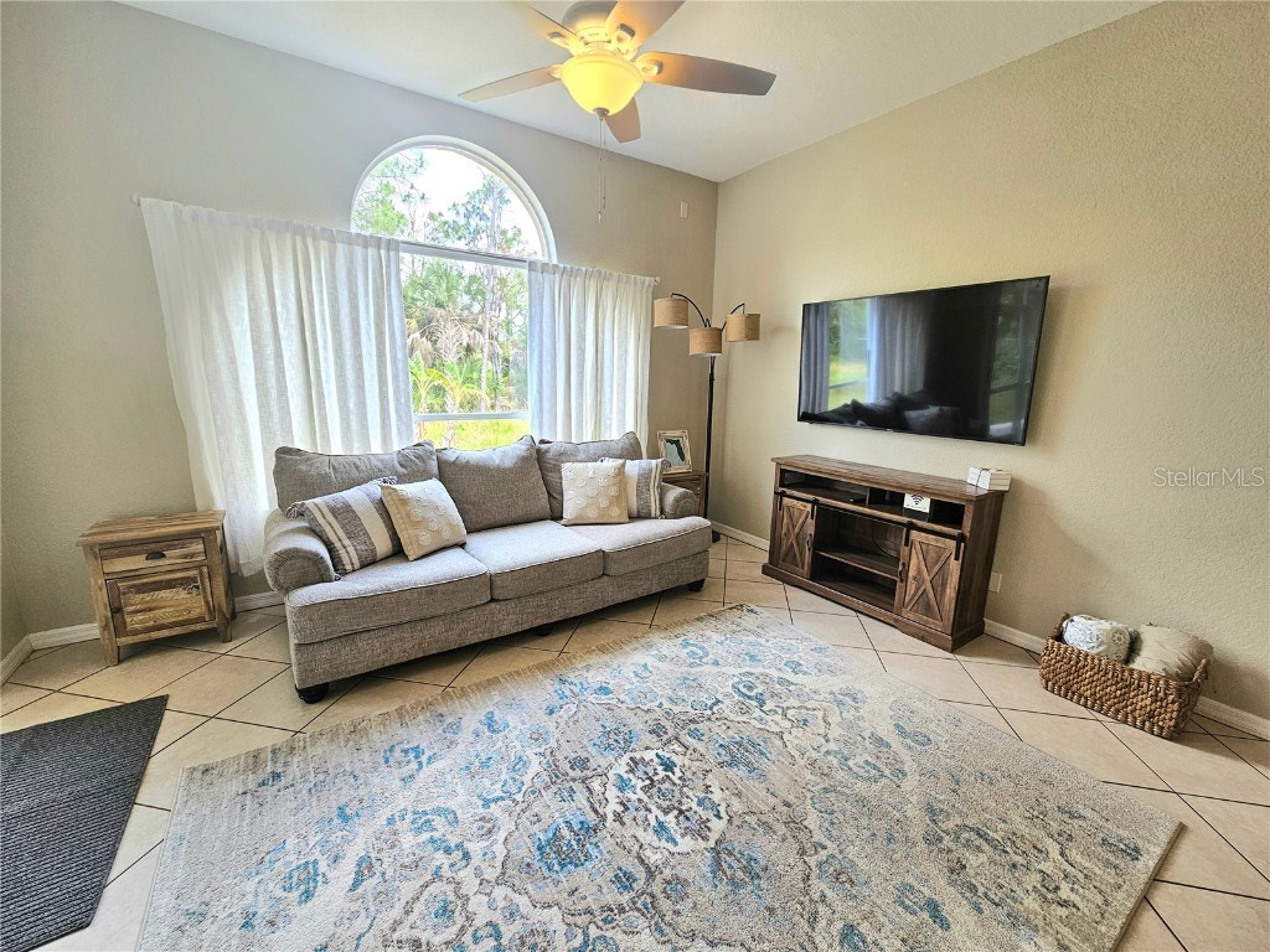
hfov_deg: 106.2
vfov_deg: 89.9
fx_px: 477
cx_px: 635
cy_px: 476
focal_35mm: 13
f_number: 2.2
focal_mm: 2.2
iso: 50
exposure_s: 1/60.2
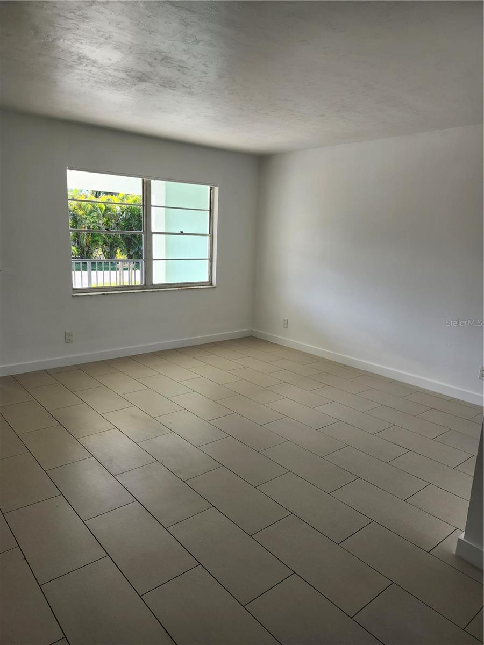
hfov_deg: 58.9
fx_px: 429
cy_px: 322
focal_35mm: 23
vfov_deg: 73.9
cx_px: 242
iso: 32
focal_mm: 5.54
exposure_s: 1/180
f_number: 1.8
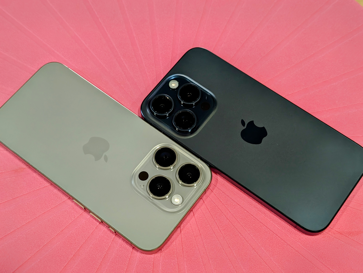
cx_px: 182
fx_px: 515
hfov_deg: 38.9
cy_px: 136
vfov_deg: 29.7
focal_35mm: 49
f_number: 1.68
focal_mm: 6.9
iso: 332
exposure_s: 1/120
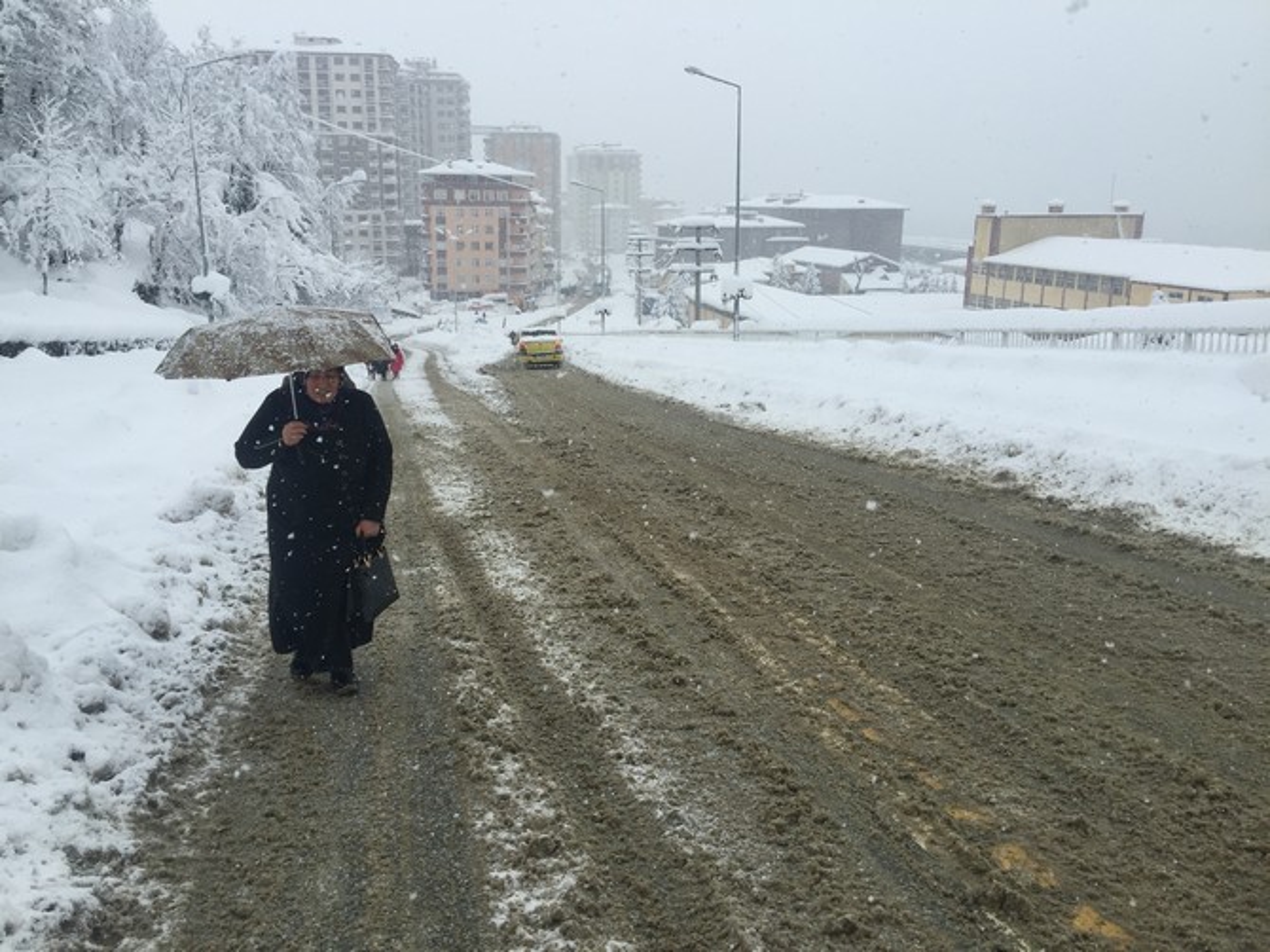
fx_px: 1064
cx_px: 635
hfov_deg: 61.7
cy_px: 476
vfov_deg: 48.2
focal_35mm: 29
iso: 32
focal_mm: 4.15
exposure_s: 1/760
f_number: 2.2
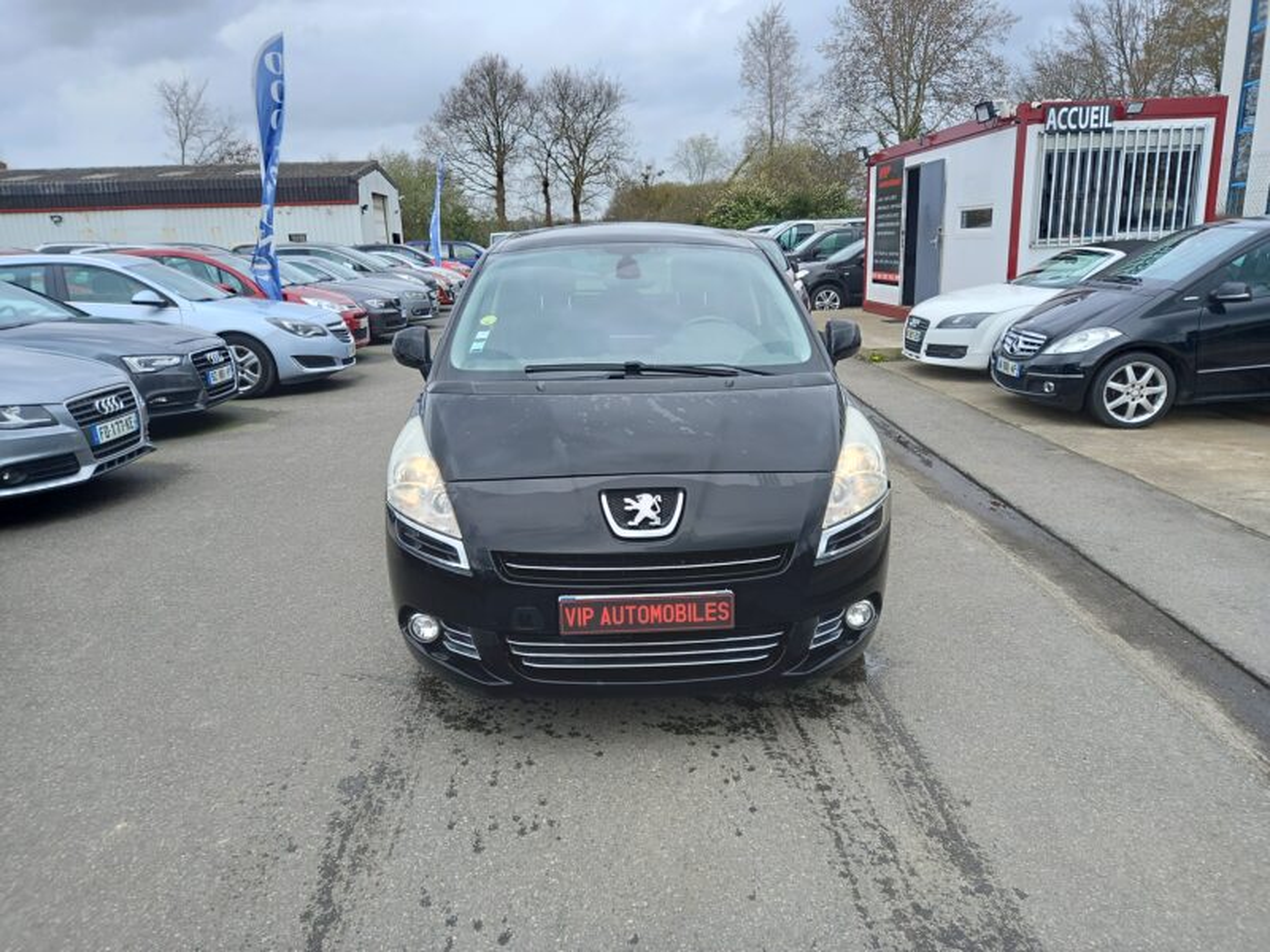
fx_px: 917
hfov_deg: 69.4
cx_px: 635
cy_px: 476
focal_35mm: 25
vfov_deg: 54.9
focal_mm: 4.6
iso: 25
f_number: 2
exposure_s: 1/193
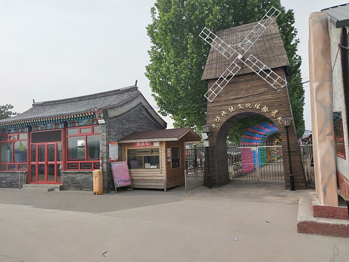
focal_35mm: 25
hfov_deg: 69.4
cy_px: 131
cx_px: 174
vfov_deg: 54.9
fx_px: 252
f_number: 1.7
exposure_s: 1/1557
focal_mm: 4.28
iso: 88
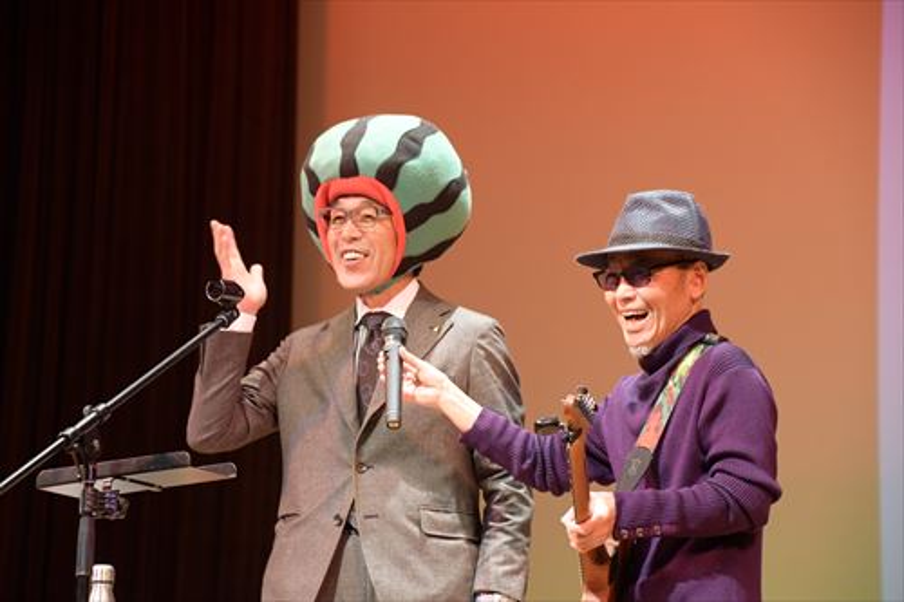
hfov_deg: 13.7
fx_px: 3765
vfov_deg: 9.1
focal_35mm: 150
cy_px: 301
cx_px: 452
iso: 3200
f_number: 5.6
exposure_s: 1/125
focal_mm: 100
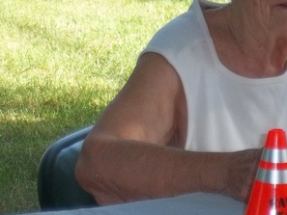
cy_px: 12
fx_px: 2347
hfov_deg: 7.0
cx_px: 261
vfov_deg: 5.2
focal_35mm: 283
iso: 160
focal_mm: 25.25
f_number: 5.9
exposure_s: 1/125
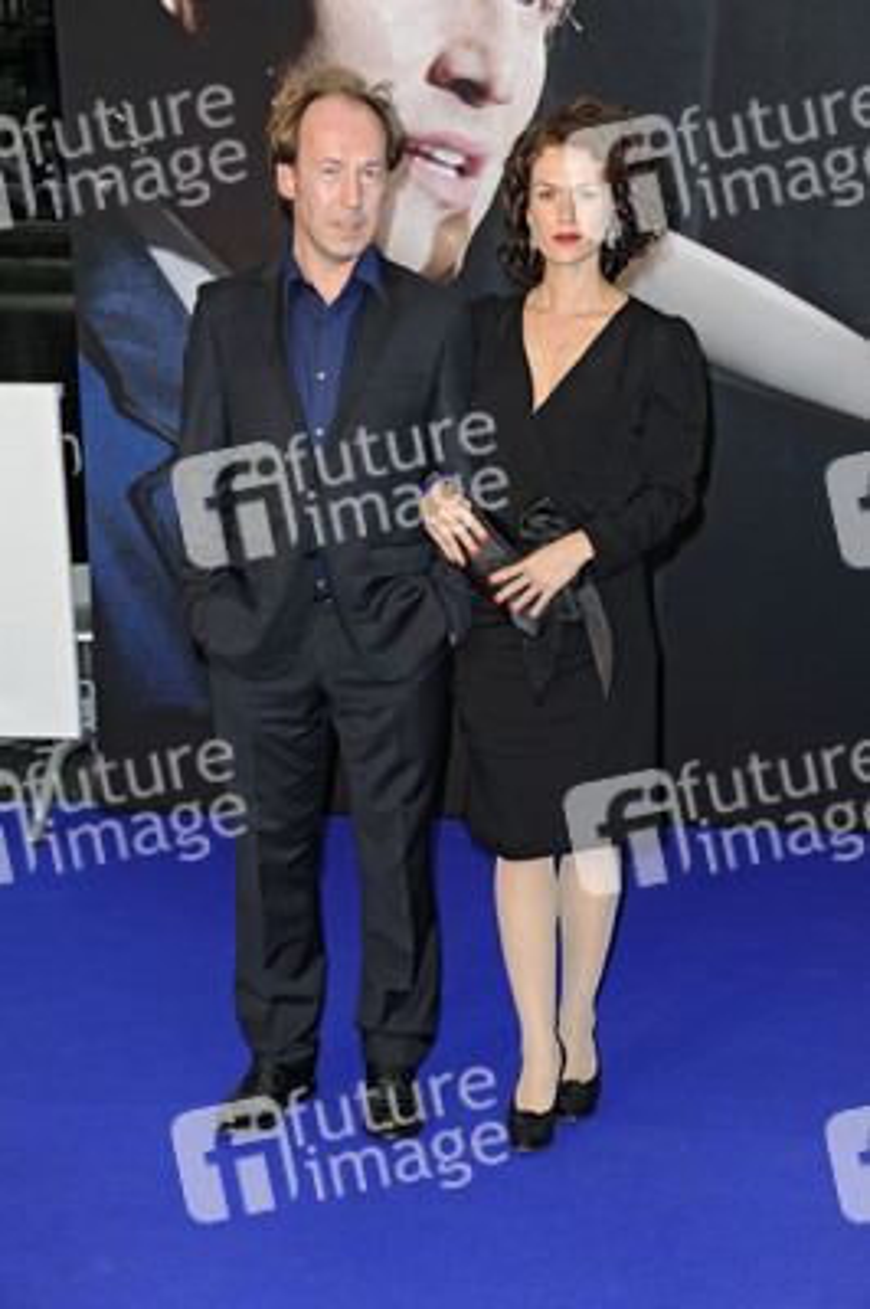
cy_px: 654
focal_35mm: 68
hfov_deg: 20.0
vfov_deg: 29.7
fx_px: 2469
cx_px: 435
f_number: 6.3
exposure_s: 1/160
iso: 500
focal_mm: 68
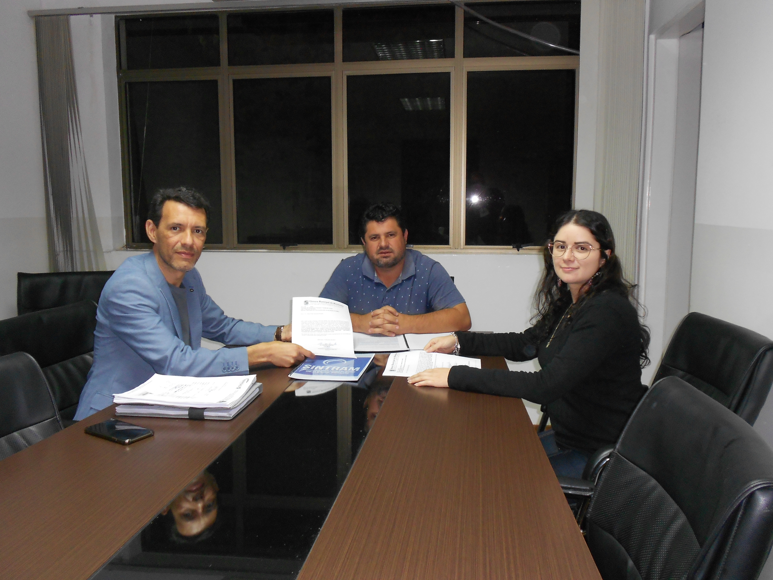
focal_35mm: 29
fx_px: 648
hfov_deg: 61.7
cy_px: 290
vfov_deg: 48.2
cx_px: 386
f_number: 3.4
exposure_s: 1/25
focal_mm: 5.1
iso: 200
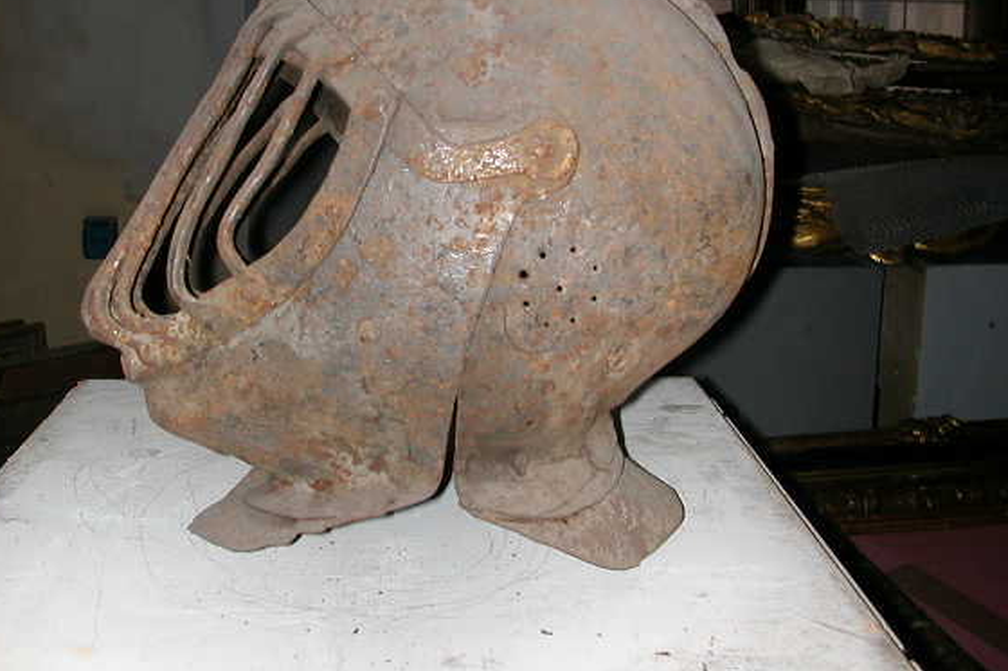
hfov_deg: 44.4
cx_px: 437
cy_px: 259
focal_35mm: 44
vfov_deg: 30.4
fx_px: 1232
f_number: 2.7
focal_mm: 5.6
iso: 100
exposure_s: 1/59.9
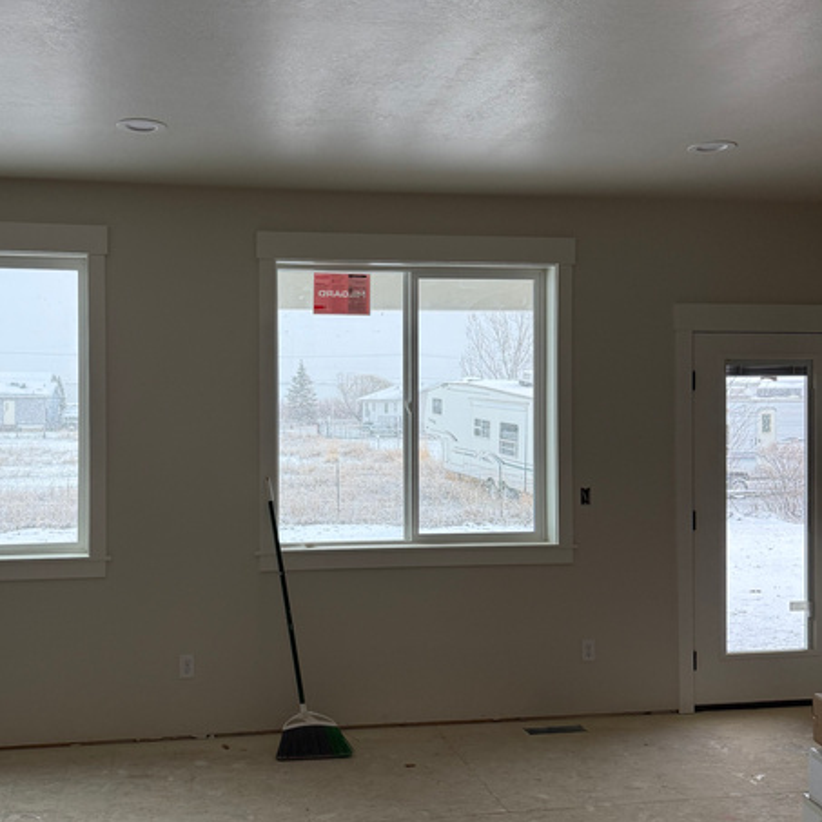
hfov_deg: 45.6
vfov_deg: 46.0
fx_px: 967
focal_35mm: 36
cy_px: 403
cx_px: 305
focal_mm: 6.76
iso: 125
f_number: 1.78
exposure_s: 1/136
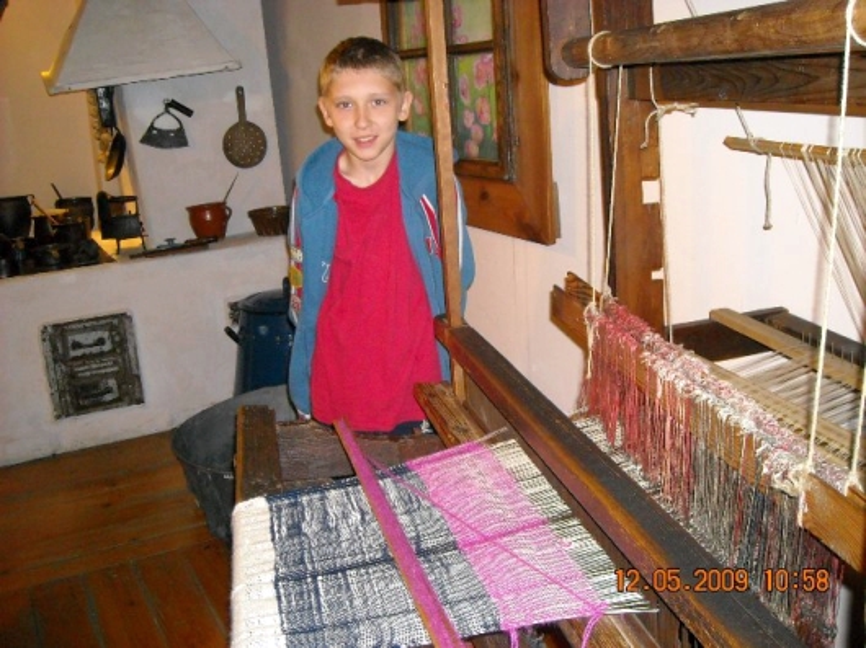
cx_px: 433
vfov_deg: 40.7
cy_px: 324
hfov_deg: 52.6
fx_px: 875
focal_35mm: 35
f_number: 2.8
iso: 400
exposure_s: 1/60
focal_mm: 5.7
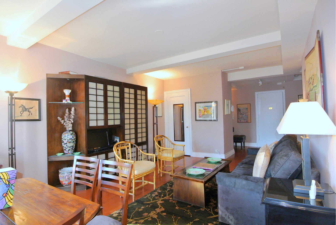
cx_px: 168
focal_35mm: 18
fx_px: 168
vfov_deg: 67.5
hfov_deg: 89.9
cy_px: 112
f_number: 3.5
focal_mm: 6.7
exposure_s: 1/60
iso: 280
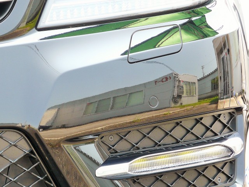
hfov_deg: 7.4
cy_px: 94
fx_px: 1928
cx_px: 124
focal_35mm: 268
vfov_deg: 5.5
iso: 100
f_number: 3.6
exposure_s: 1/100
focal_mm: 34.5
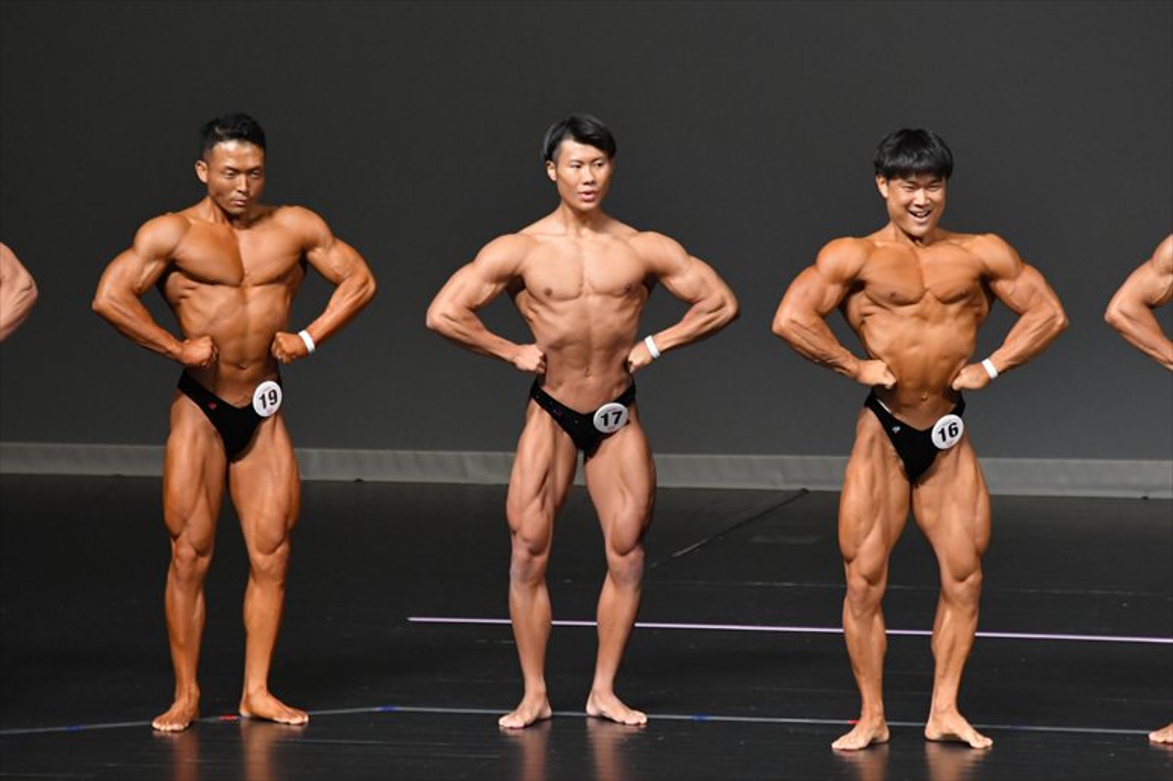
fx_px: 10259
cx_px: 586
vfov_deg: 4.4
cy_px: 390
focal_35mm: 315
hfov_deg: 6.5
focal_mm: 210
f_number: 5.6
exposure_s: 1/400
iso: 4000
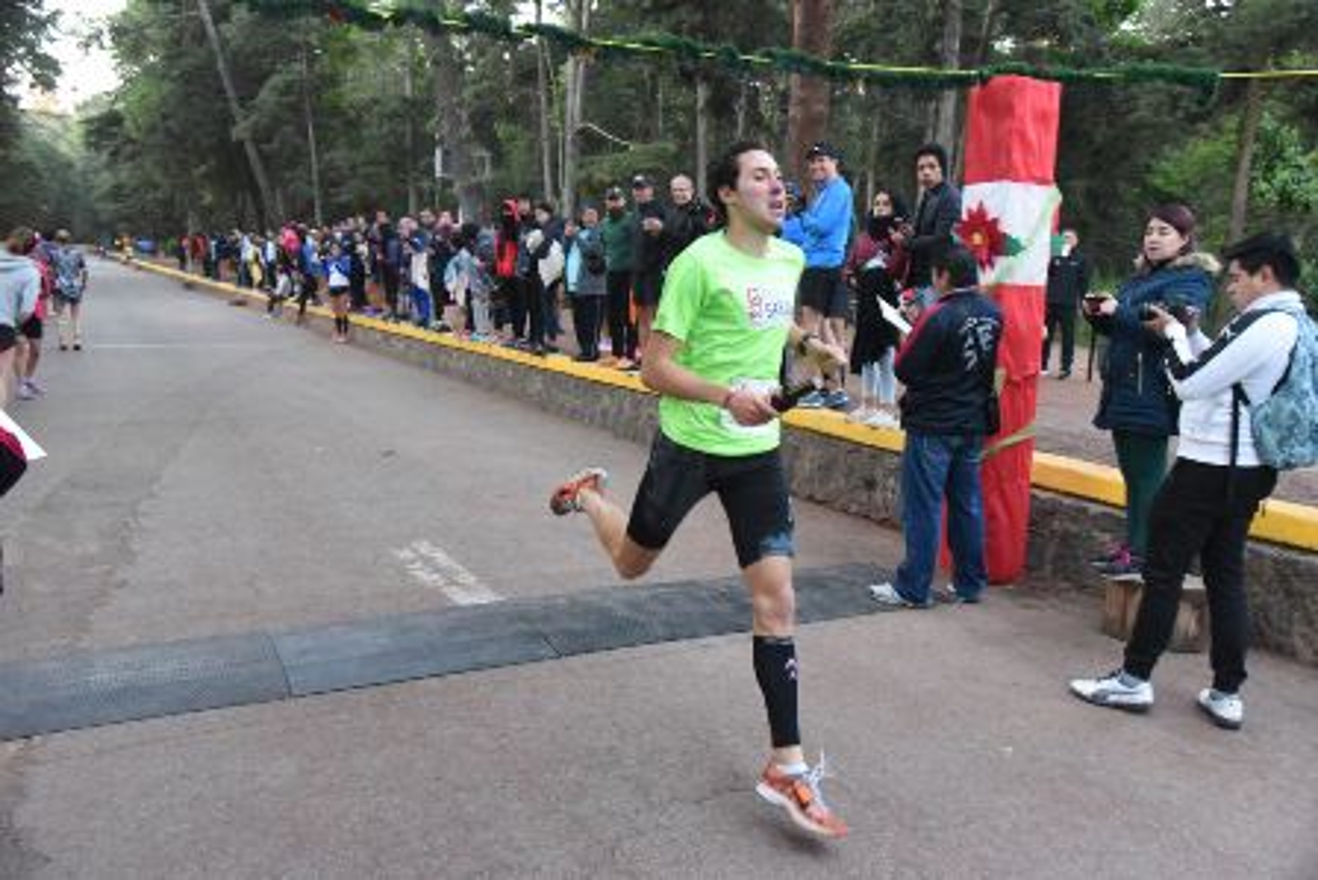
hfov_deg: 61.9
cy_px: 440
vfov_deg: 43.6
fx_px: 1099
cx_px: 659
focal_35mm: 30
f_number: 5
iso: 8000
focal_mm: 30
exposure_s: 1/250
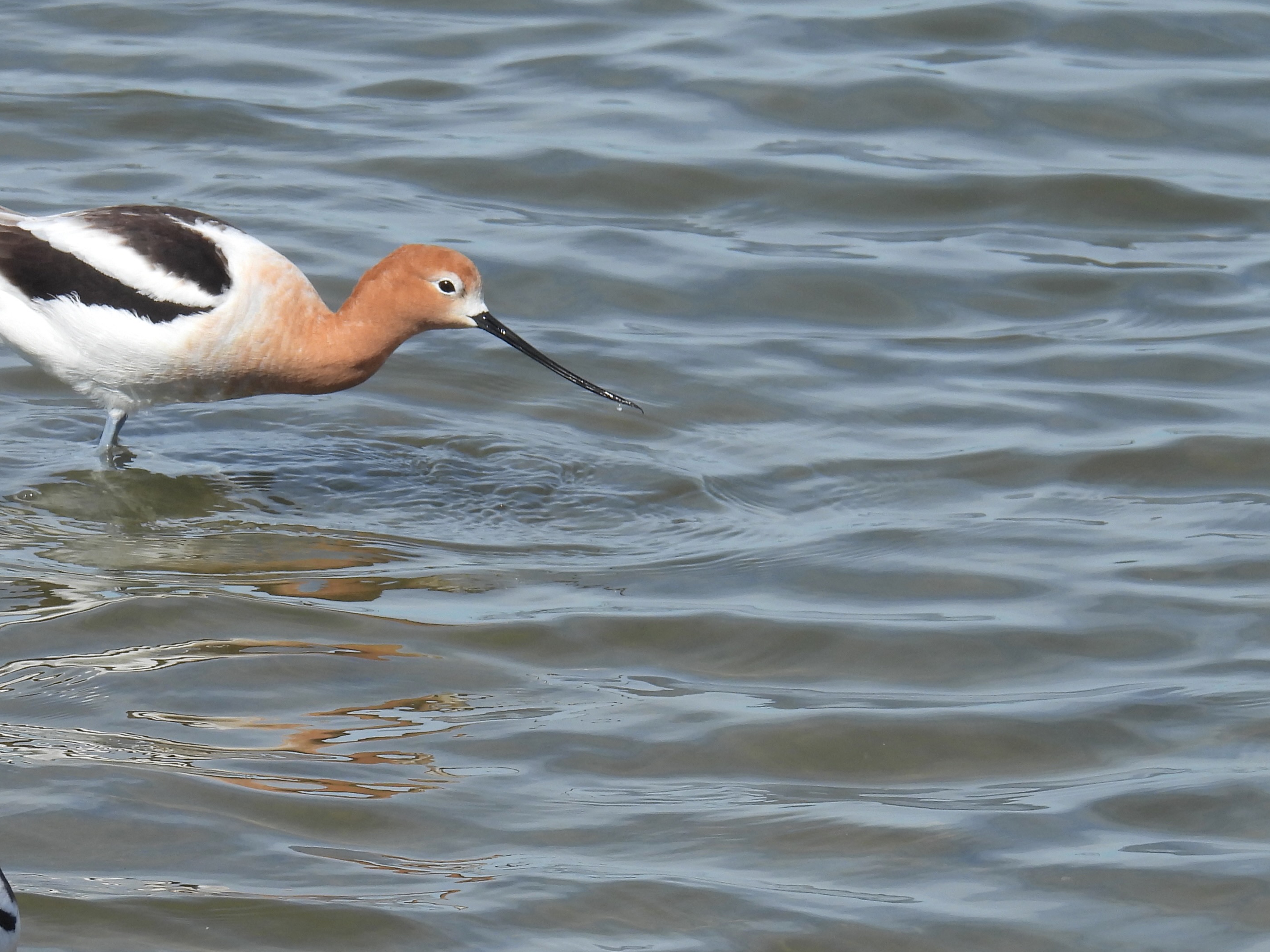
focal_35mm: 650
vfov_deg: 2.3
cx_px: 428
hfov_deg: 3.1
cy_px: 613
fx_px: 23847
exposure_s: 1/800
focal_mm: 71.4
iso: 100
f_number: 5
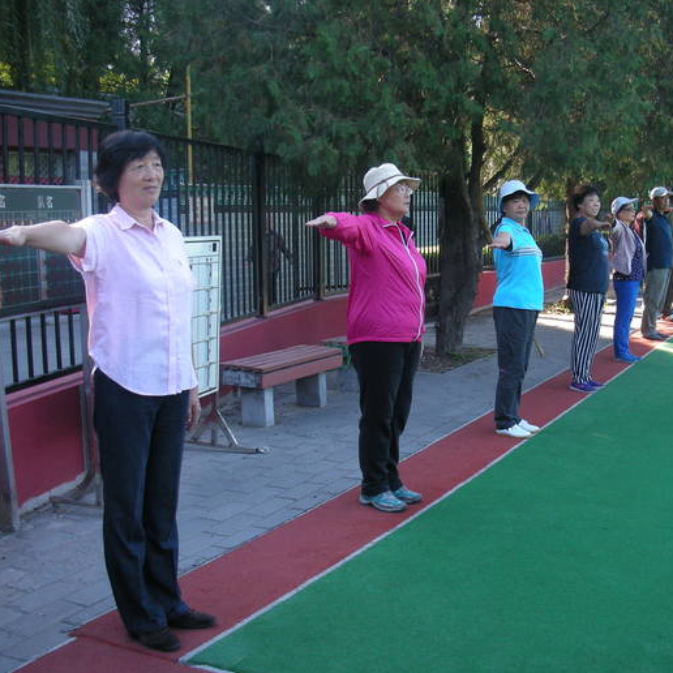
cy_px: 341
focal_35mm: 42
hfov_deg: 39.9
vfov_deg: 40.0
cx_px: 386
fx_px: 924
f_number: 2.8
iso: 50
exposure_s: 1/116
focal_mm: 5.8
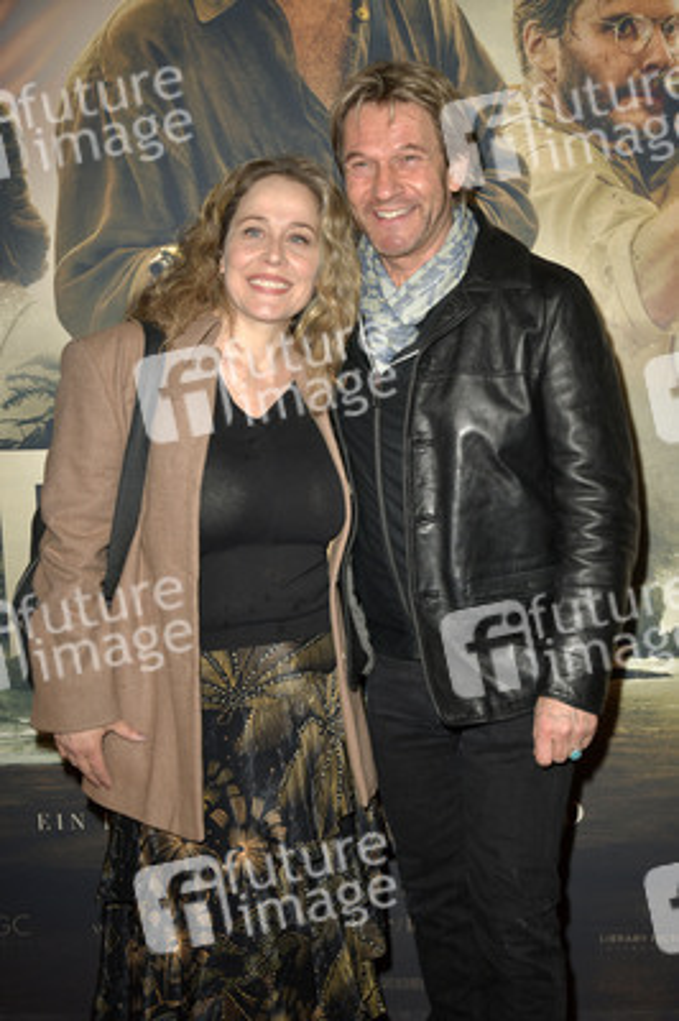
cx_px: 340
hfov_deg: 29.2
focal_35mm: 46
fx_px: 1304
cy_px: 510
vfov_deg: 42.8
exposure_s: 1/250
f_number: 5.6
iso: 250
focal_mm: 46
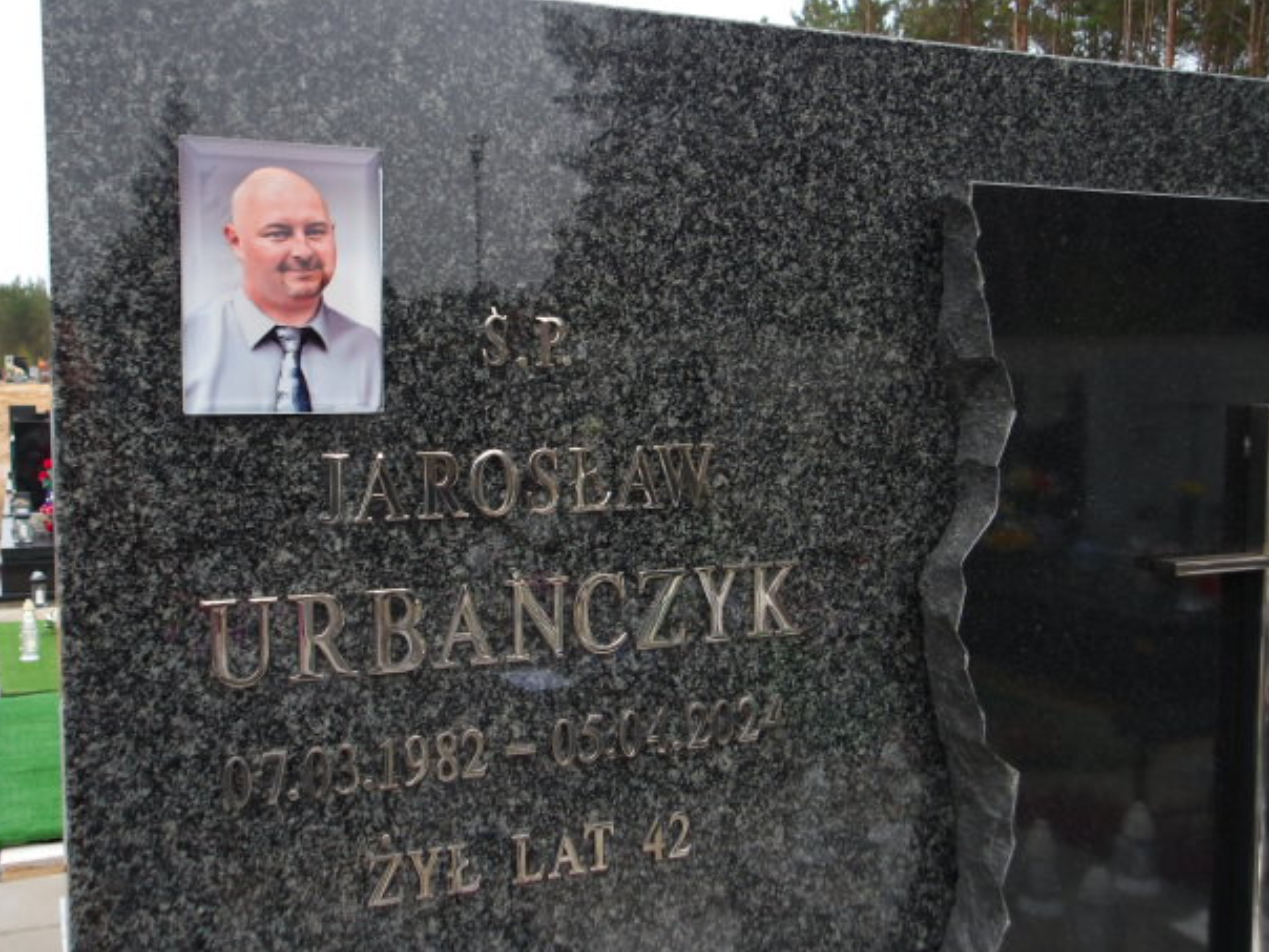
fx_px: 1320
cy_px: 502
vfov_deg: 39.6
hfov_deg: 51.4
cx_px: 624
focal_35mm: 36
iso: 103
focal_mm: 6.1
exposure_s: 1/30
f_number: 3.3
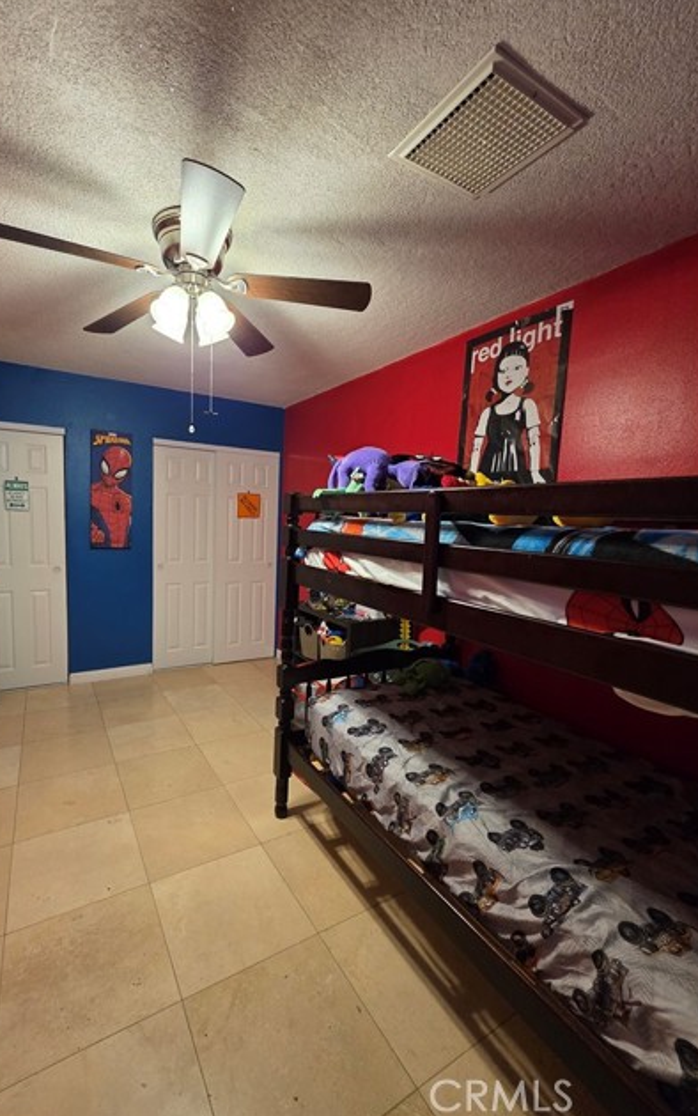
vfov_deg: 105.3
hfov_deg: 77.9
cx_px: 285
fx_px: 426
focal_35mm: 14
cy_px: 554
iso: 400
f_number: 1.9
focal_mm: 2.2
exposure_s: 1/60
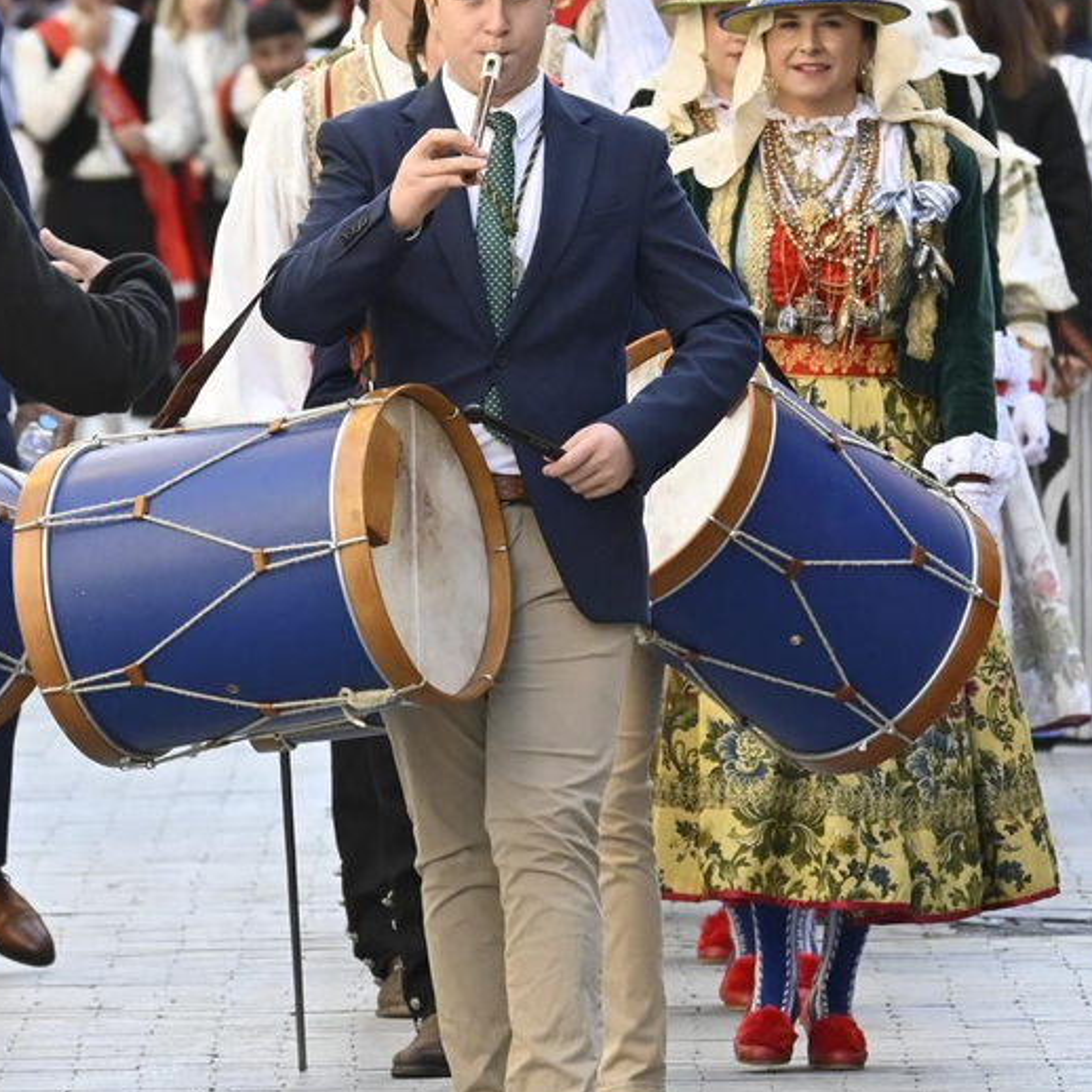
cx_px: 679
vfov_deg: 2.9
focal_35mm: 610
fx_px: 21782
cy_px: 405
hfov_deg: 2.9
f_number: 5.3
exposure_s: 1/400
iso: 640
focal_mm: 155
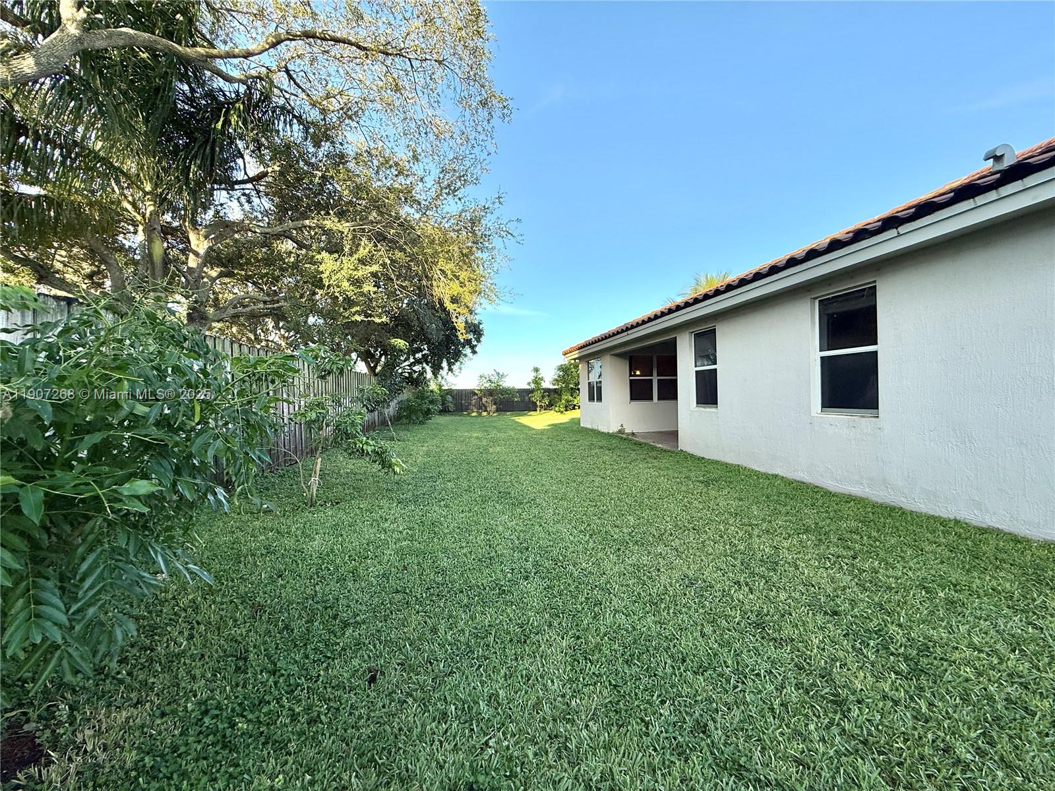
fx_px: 427
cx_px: 528
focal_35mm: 14
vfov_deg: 85.7
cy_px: 396
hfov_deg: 102.1
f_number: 2.2
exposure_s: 1/579
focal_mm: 2.22
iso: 64
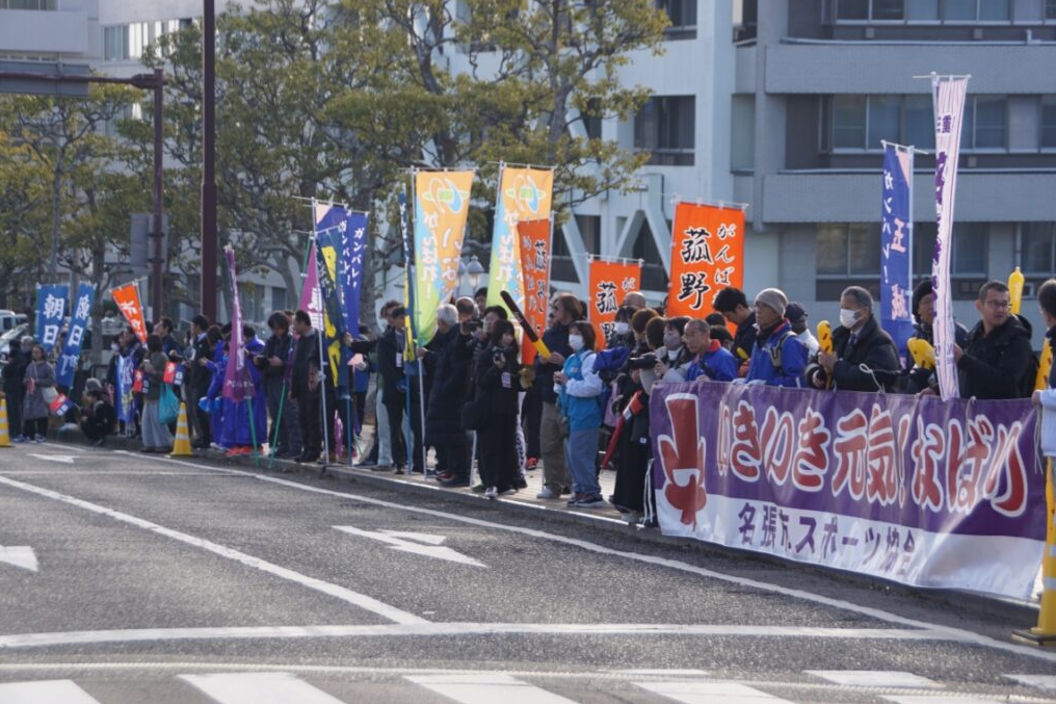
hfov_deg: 16.9
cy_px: 349
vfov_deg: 11.3
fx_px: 3549
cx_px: 529
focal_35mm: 121
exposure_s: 1/160
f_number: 5.6
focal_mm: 80
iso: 100
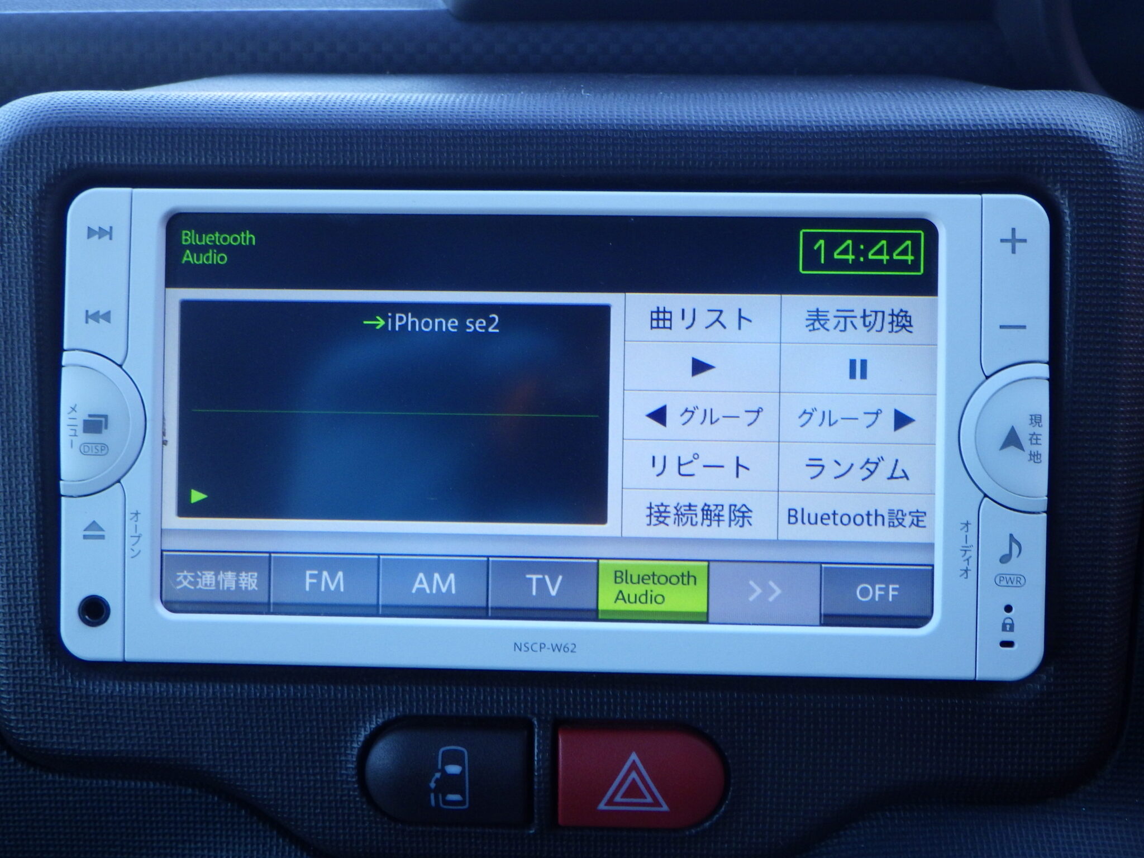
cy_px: 429
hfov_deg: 44.8
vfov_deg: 34.3
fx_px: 1388
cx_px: 572
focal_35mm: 42
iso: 200
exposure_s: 1/50
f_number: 4.2
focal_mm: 7.5
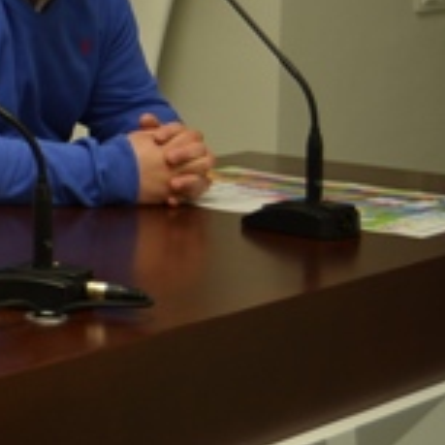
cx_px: -460
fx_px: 1862
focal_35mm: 128
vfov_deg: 13.4
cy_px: -20
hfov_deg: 12.0
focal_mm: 24
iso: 100
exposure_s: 1/15
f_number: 3.8
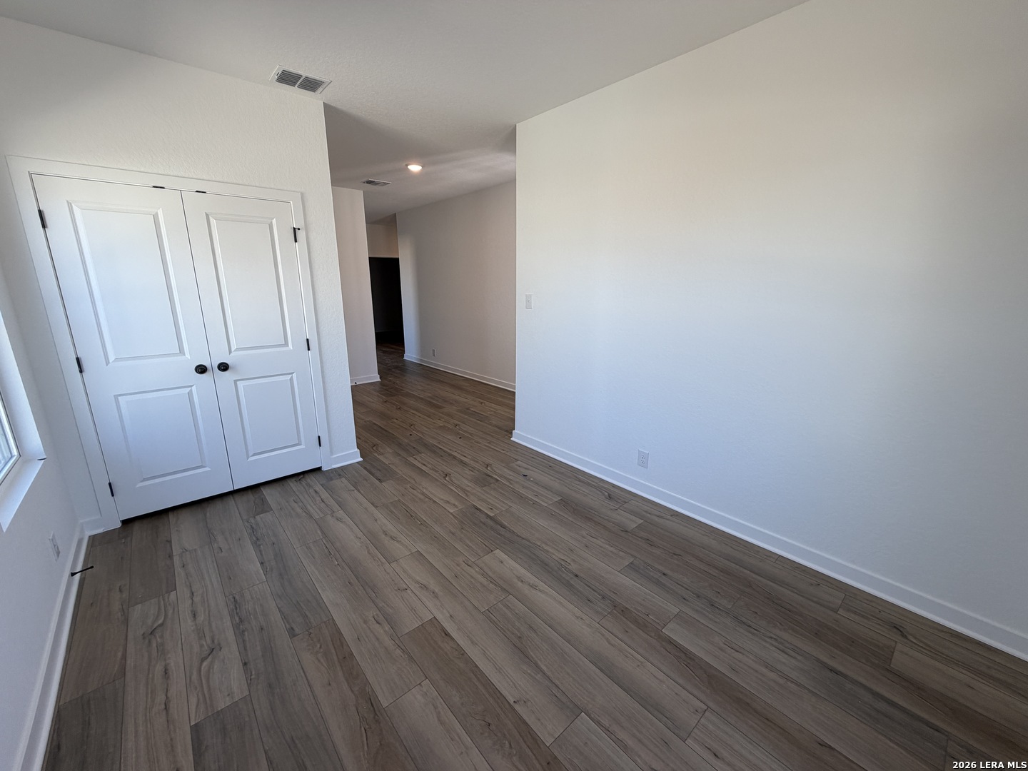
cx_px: 514
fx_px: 416
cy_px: 386
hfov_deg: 102.1
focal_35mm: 14
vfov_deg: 85.7
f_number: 2.2
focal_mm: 2.22
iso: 80
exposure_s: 1/120
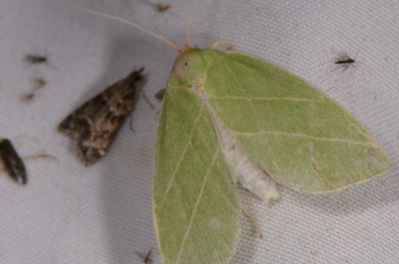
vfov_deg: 6.1
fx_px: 2465
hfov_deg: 9.2
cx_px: 257
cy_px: 158
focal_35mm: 223
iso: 100
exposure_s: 1/60
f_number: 25
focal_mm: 85
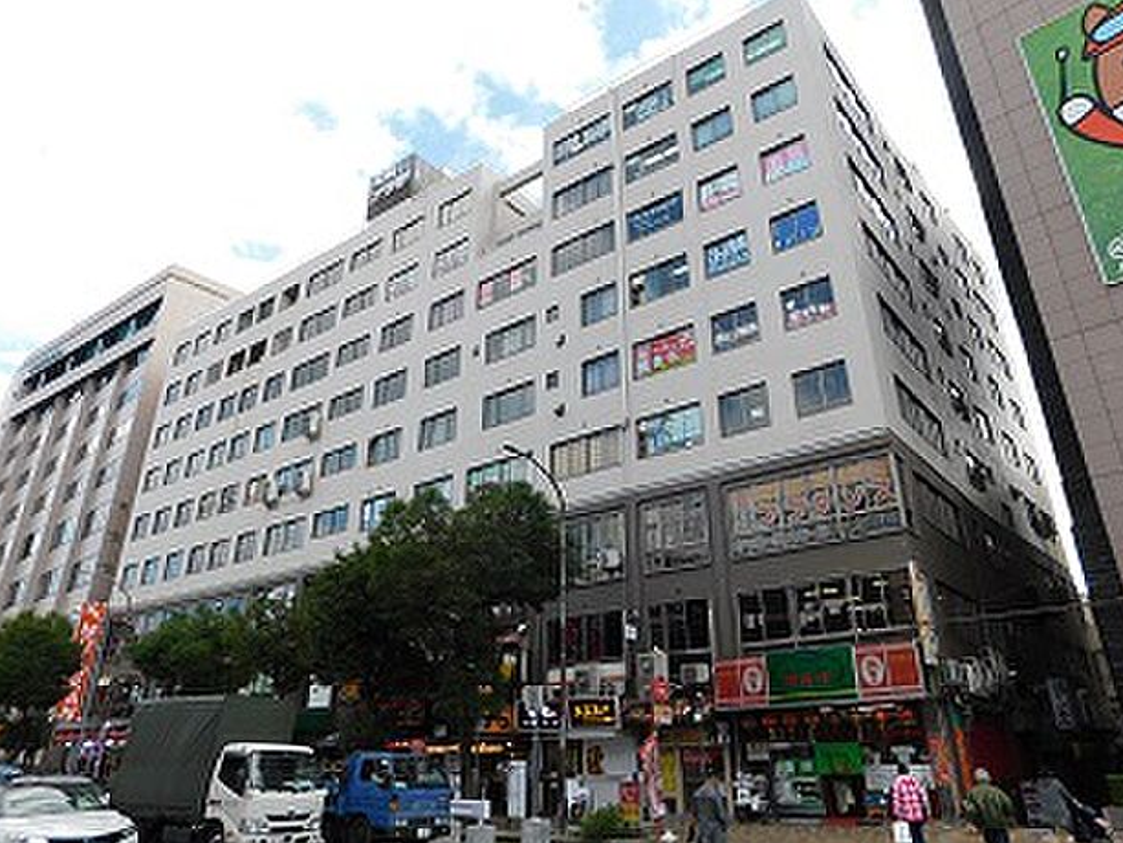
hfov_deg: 71.6
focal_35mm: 24
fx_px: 779
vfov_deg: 56.8
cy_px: 408
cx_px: 581
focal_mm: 4
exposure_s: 1/640
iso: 125
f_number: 3
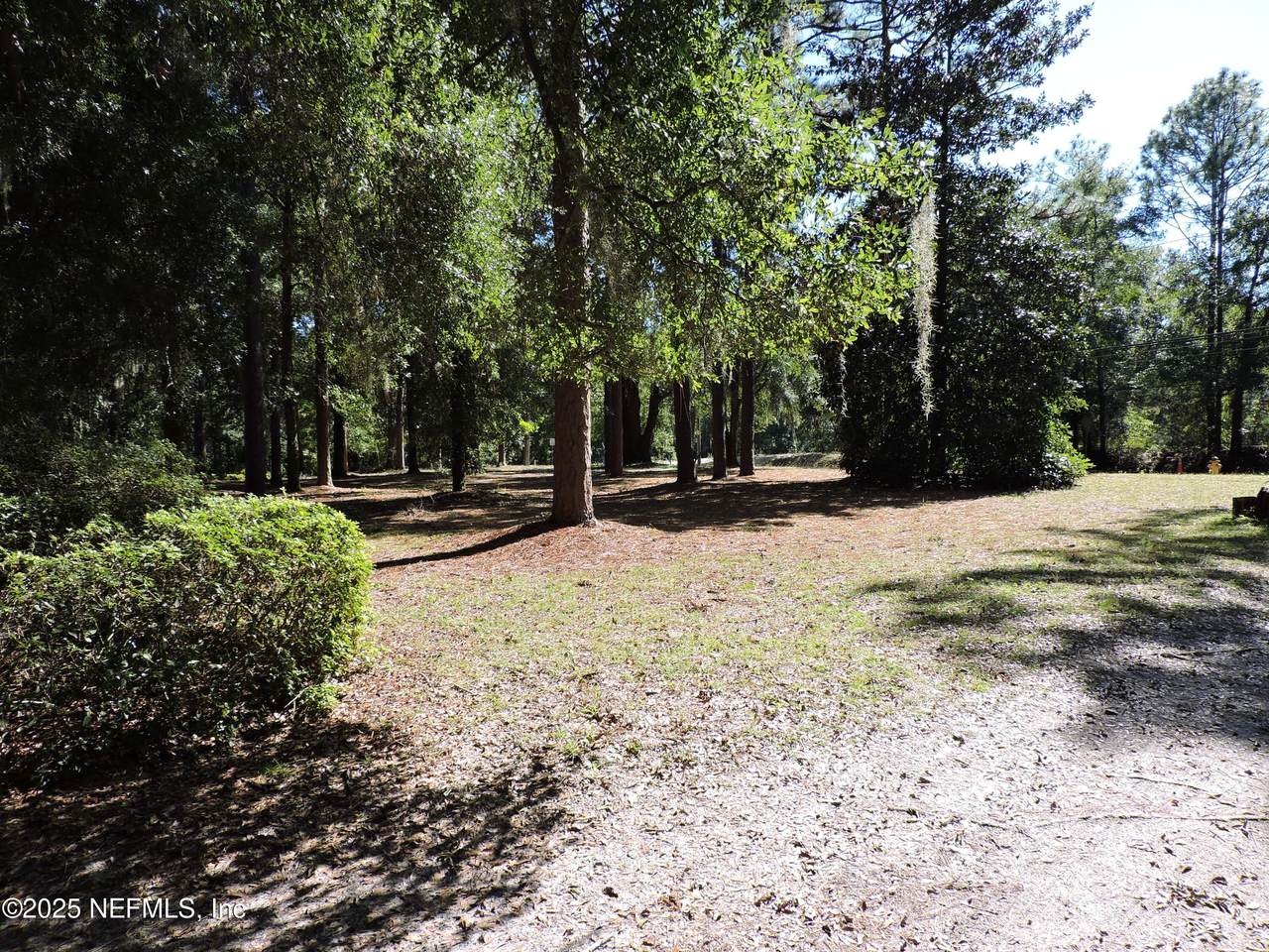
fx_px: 880
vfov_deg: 56.8
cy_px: 476
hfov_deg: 71.6
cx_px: 634
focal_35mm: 24
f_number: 3
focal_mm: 4.3
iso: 100
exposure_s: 1/400
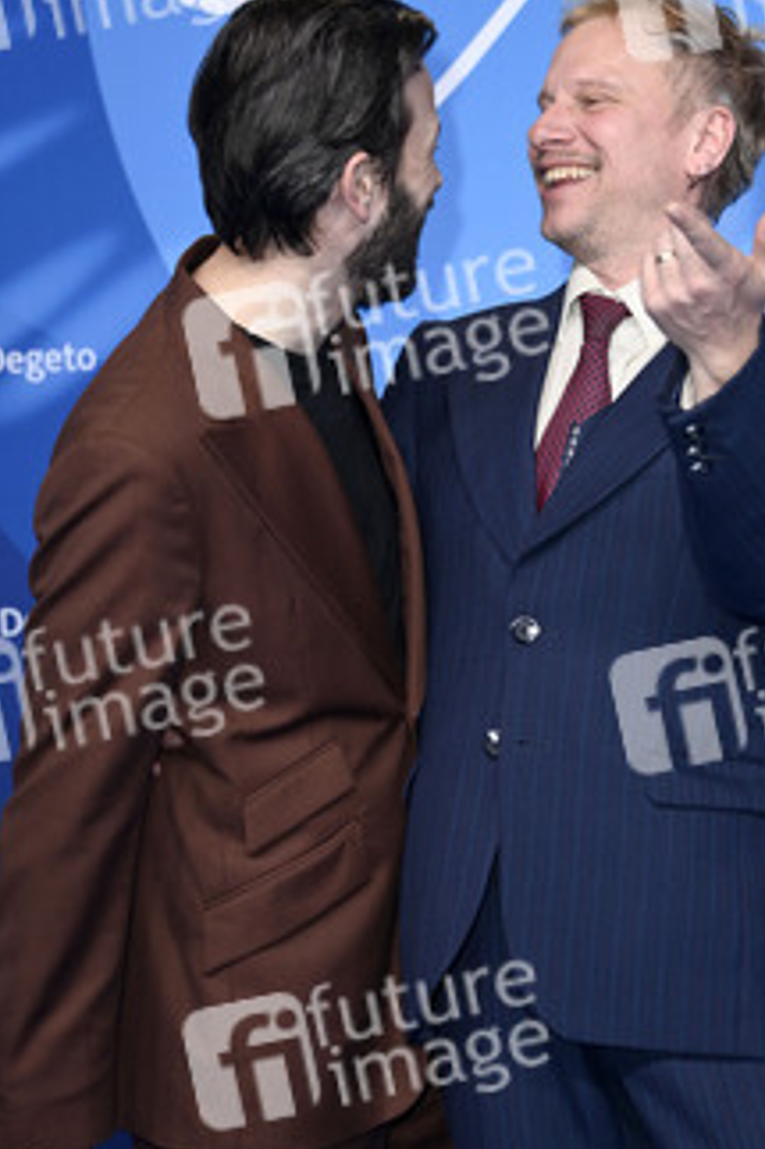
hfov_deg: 11.0
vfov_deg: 16.5
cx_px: 470
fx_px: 3956
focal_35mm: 124
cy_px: 512
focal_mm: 100
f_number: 5.6
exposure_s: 1/250
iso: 1250
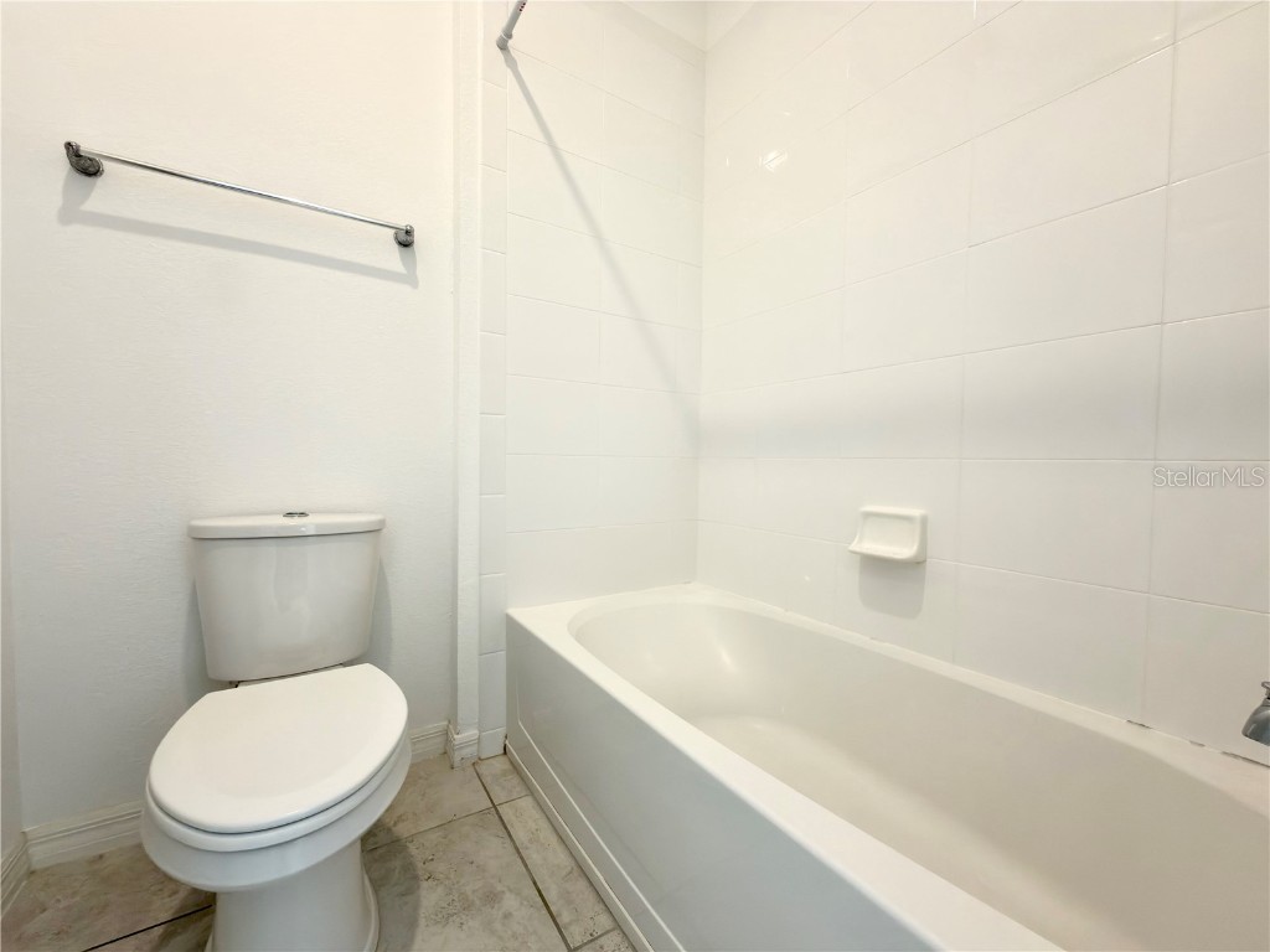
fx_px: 514
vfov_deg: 85.7
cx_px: 635
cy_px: 476
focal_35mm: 14
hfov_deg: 102.1
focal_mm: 2.22
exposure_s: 1/40
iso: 50
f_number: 2.2
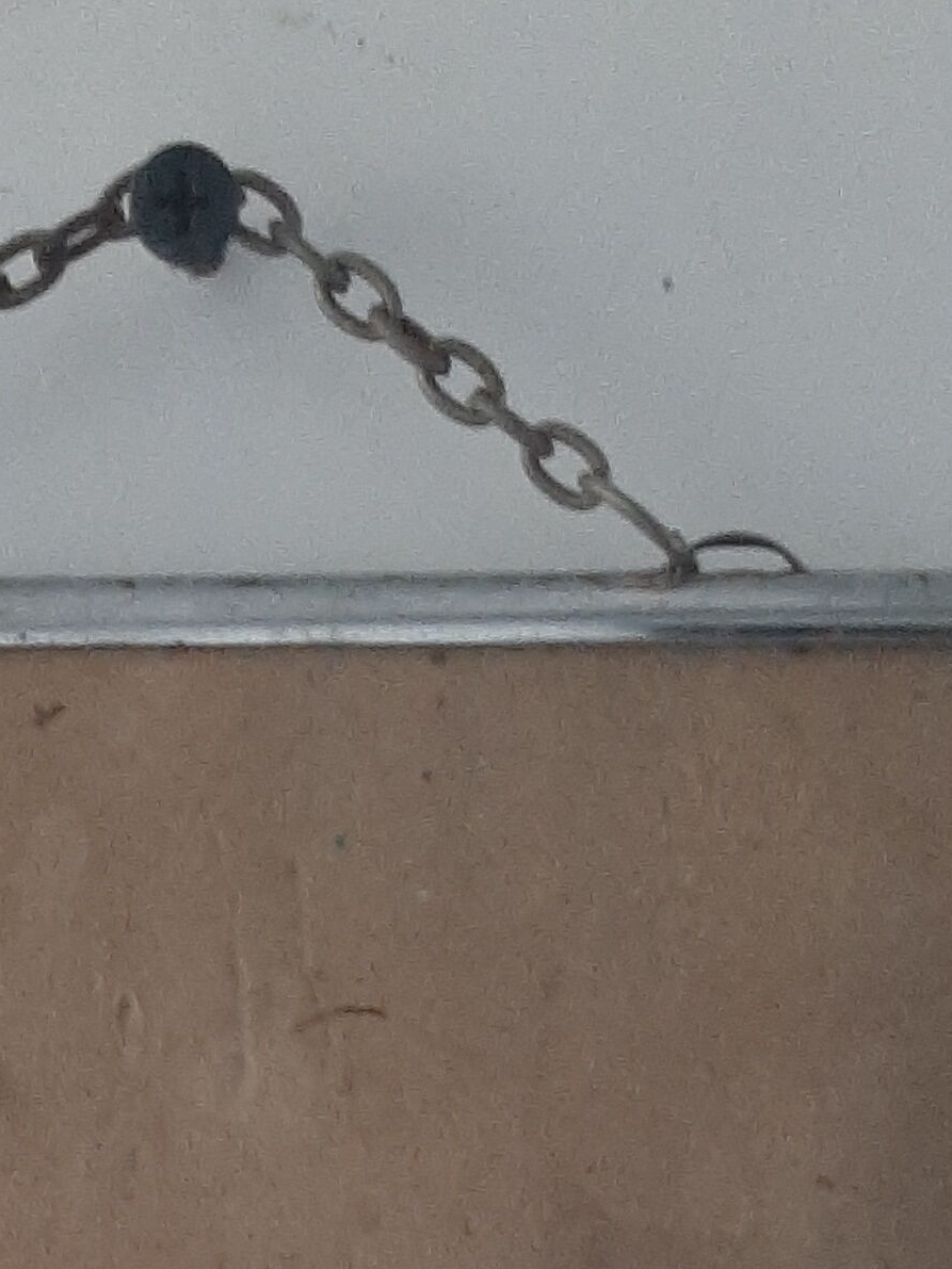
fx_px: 3227
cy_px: 2038
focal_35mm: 88
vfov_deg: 18.9
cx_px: 206
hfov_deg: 16.7
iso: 160
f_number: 1.7
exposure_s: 1/50
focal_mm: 3.93
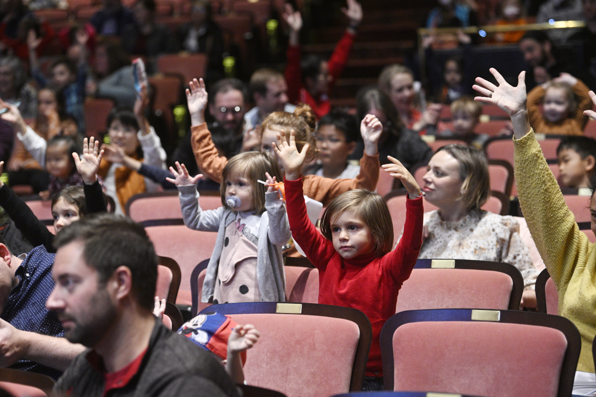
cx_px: 298
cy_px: 198
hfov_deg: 20.0
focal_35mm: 102
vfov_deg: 13.4
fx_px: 1689
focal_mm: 102
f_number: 3.5
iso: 5000
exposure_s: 1/200
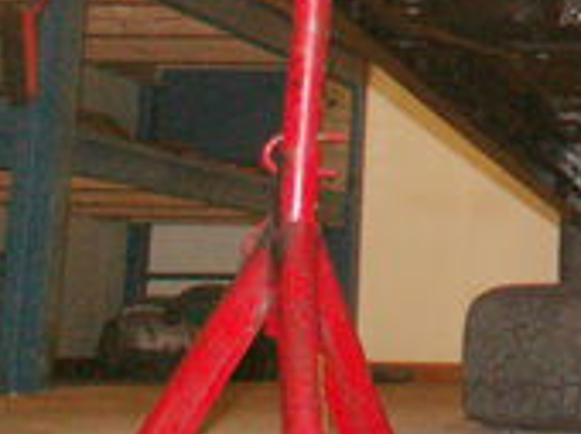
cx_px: 1001
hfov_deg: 13.6
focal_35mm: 132
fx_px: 2212
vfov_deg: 10.6
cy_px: -325
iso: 160
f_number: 2.8
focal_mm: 5.86
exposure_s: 1/40
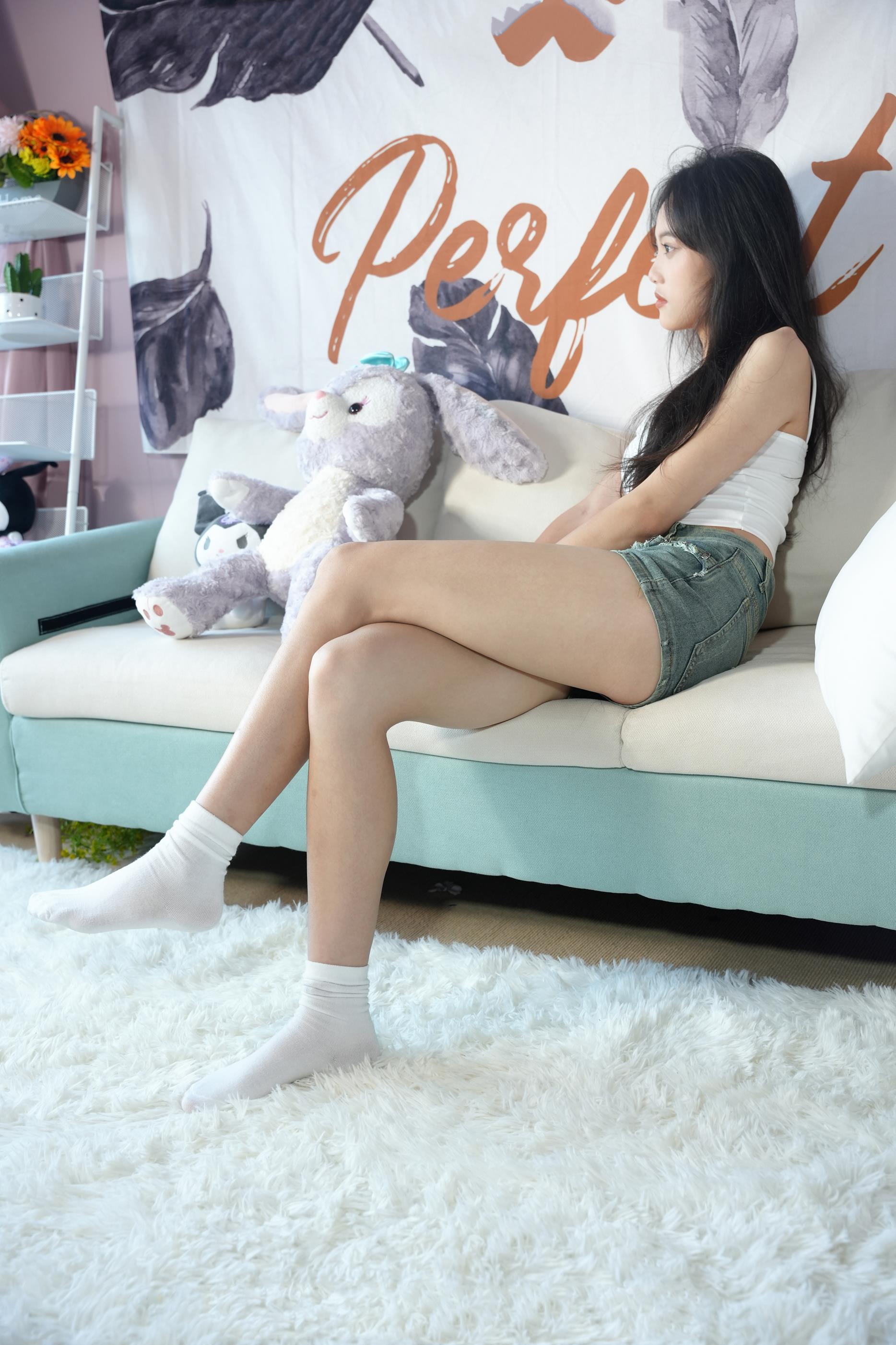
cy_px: 672
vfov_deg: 51.9
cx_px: 448
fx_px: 1381
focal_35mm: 37
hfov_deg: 35.9
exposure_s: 1/125
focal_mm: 37
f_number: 4
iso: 800
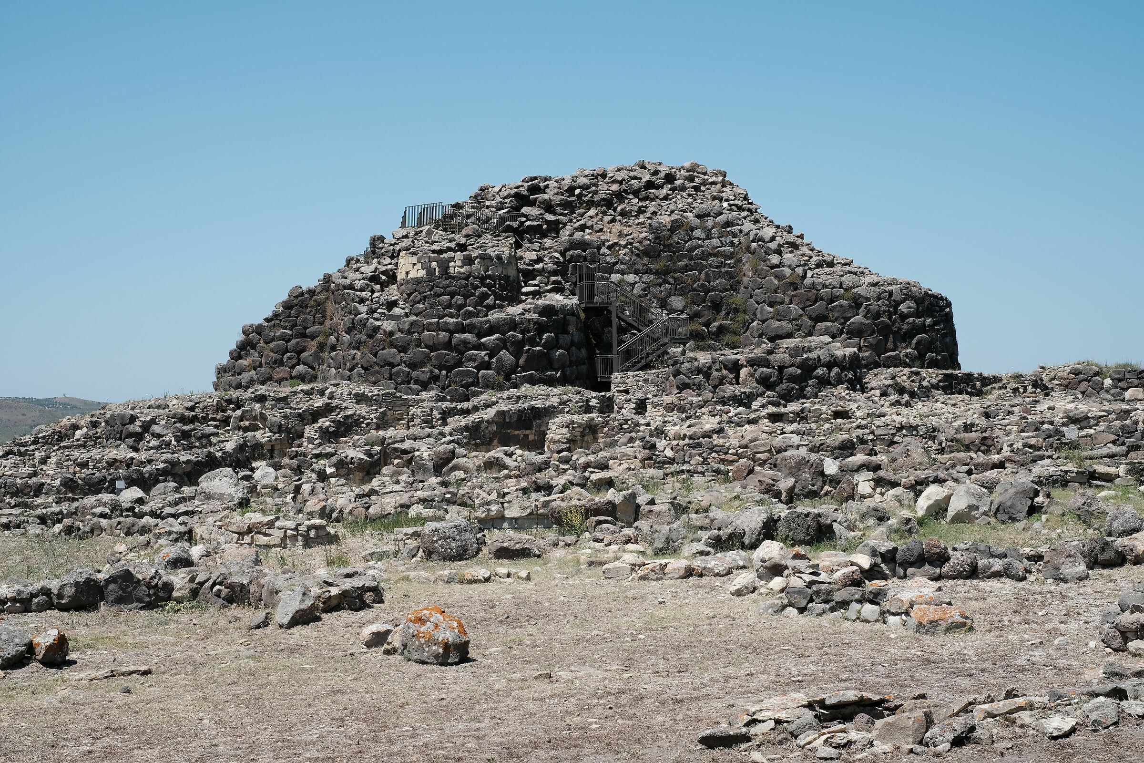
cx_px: 572
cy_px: 382
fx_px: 1684
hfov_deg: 37.5
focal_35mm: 53
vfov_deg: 25.5
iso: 160
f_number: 8
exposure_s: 1/320
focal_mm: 35
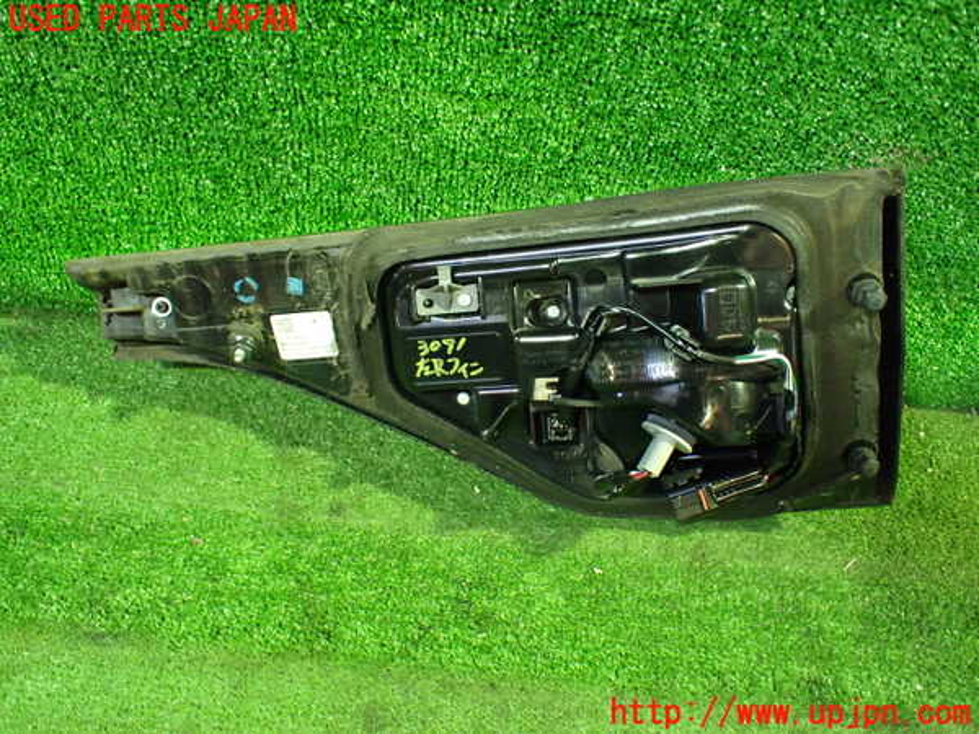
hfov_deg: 60.0
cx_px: 490
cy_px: 367
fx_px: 848
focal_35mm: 30
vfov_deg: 46.8
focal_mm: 5.4
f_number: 2.3
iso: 1000
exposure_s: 1/30
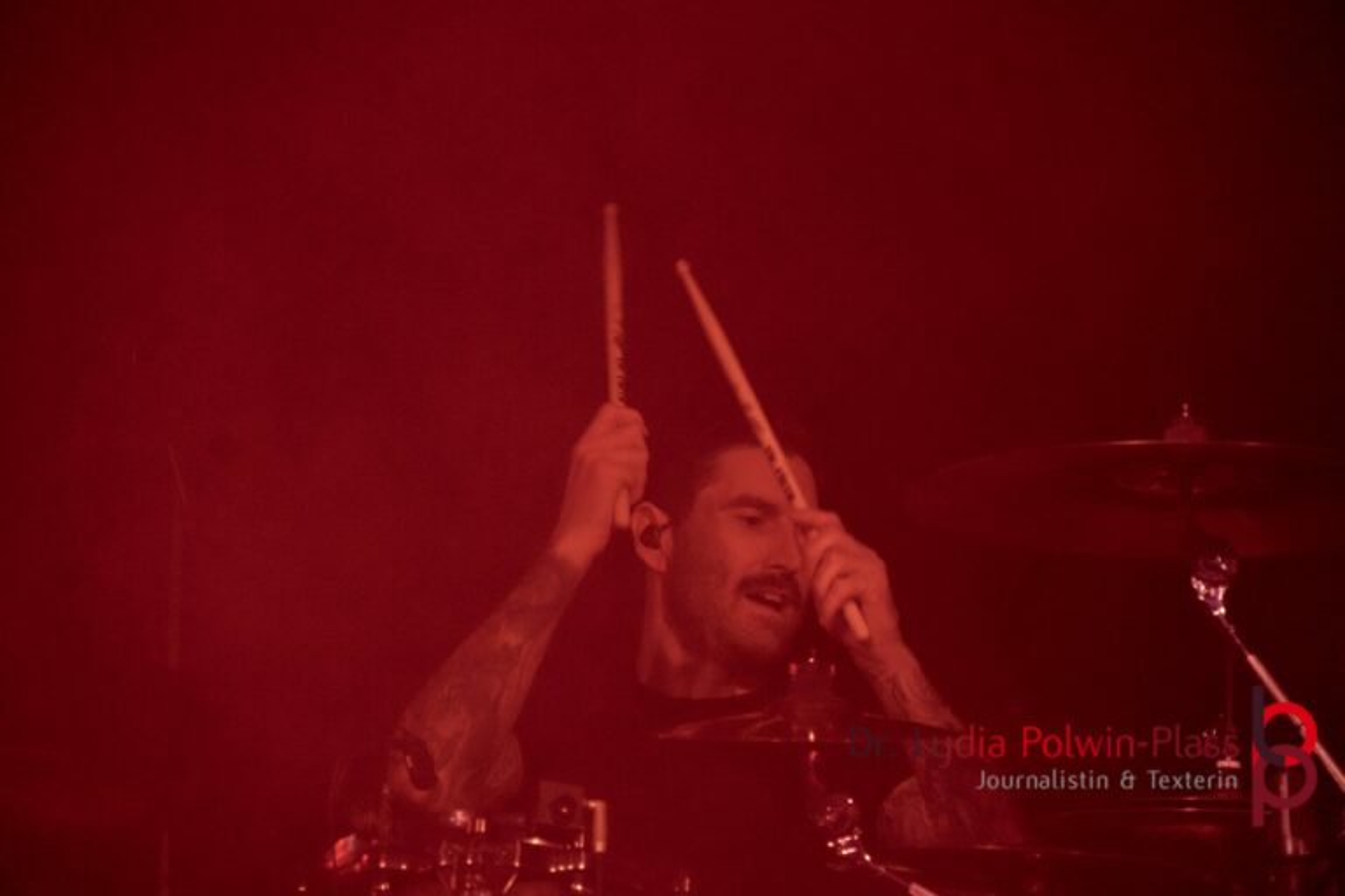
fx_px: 8069
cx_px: 672
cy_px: 448
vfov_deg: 6.4
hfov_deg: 9.5
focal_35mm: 216
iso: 6400
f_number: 5.6
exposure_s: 1/200
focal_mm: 144
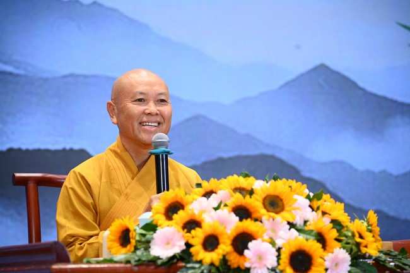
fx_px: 1365
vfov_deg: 11.4
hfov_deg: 17.1
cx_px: 205
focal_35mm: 120
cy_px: 136
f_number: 4
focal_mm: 120
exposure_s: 1/160
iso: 4000
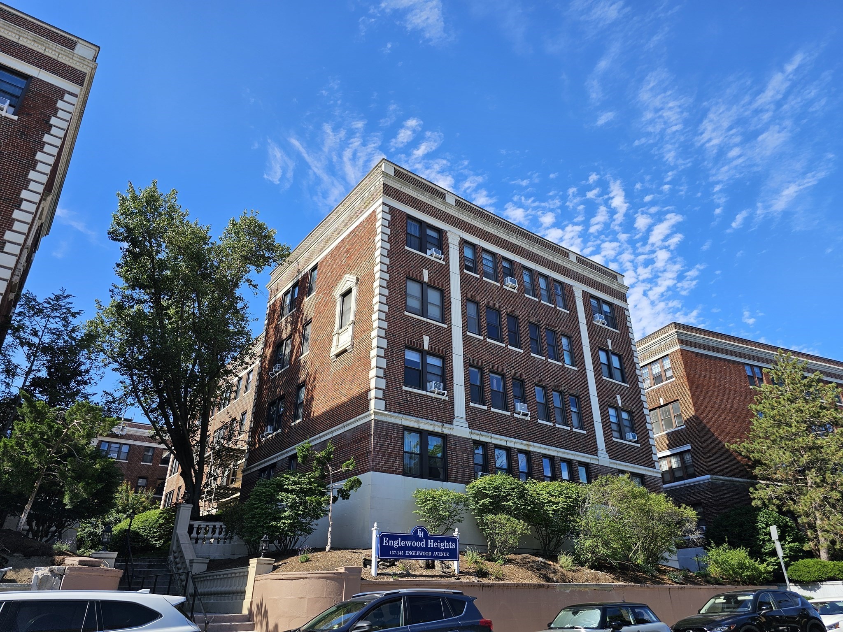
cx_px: 422
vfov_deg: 58.9
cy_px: 316
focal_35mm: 23
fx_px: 560
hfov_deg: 73.9
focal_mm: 6.3
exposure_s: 1/424
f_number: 1.7
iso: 10
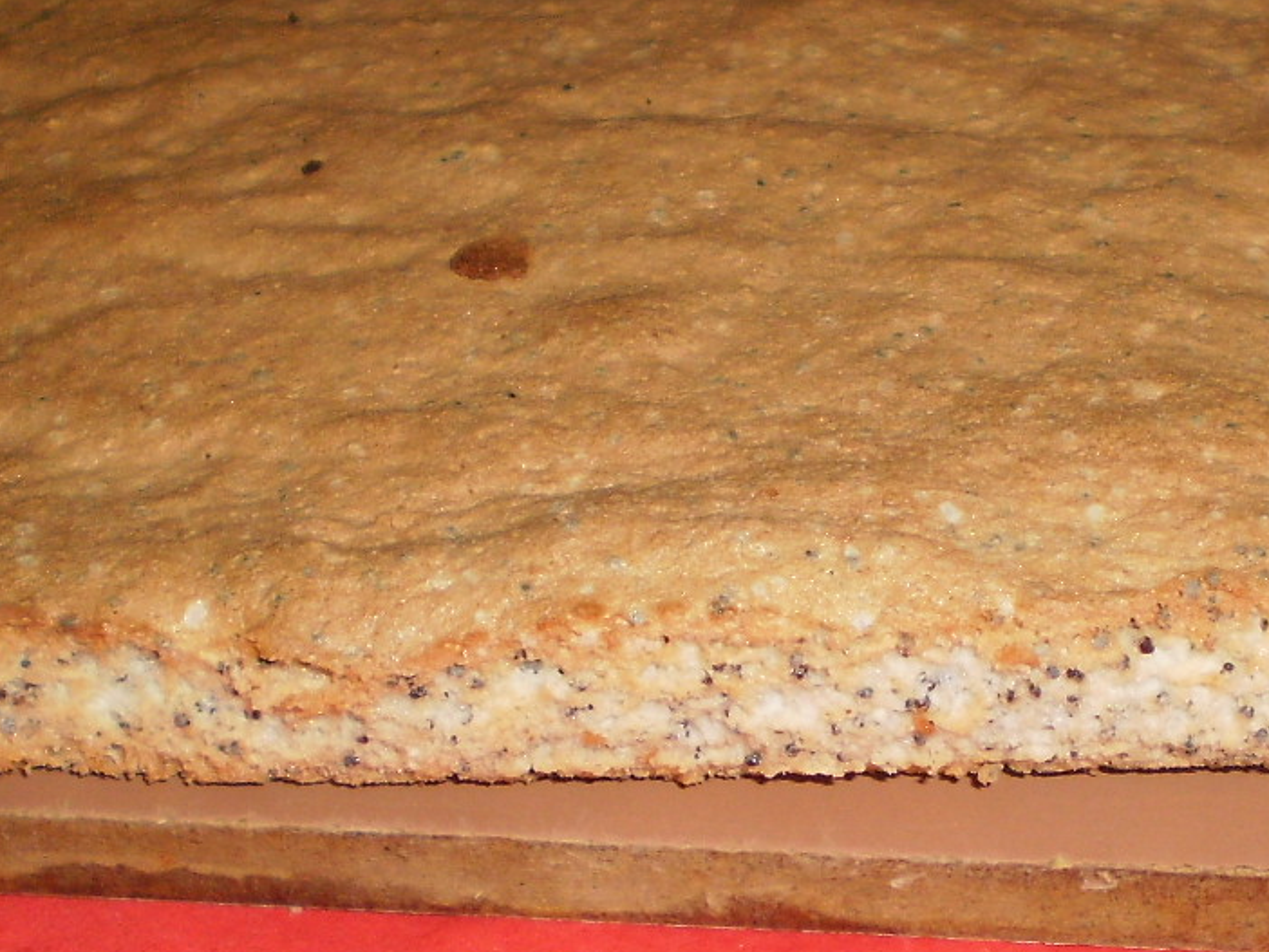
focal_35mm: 82
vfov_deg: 17.9
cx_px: 998
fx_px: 3007
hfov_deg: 23.5
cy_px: 647
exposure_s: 1/30
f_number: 3.1
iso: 125
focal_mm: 6.3
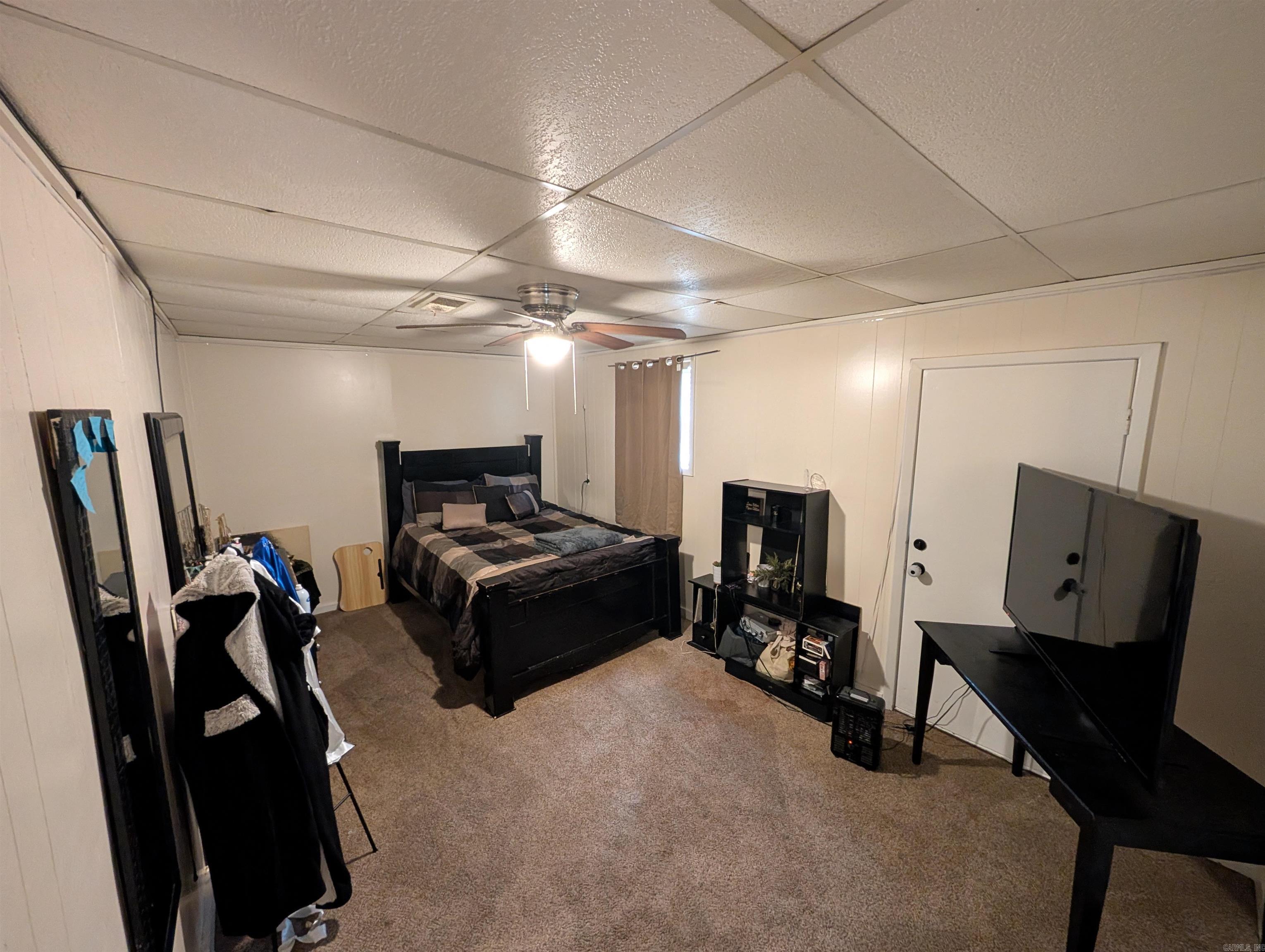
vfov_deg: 94.6
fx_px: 439
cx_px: 632
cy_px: 476
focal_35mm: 12
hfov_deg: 110.5
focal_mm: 2.02
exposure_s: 1/24
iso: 582
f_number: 1.7
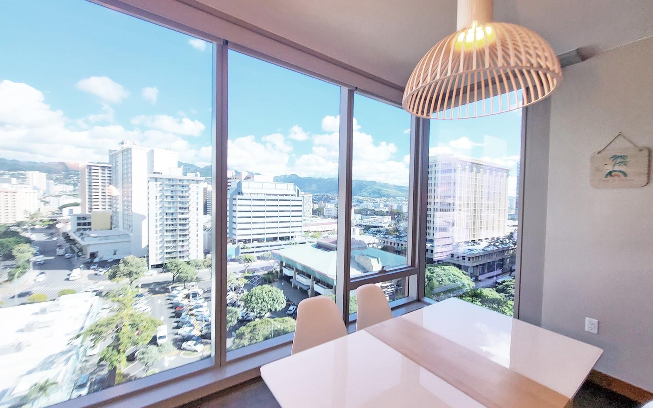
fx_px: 249
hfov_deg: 105.3
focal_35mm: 14
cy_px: 213
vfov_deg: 78.6
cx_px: 322
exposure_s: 1/129
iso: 32
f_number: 2.2
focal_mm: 1.74
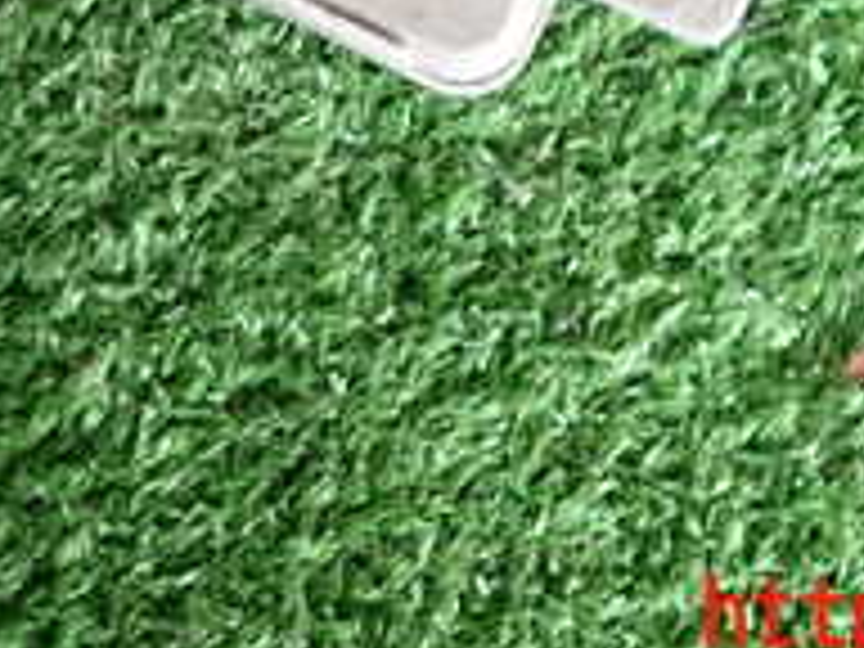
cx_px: 369
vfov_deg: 17.0
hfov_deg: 25.0
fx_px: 1947
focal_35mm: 78
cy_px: -338
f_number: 2
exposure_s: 1/30
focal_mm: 4.5
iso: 250
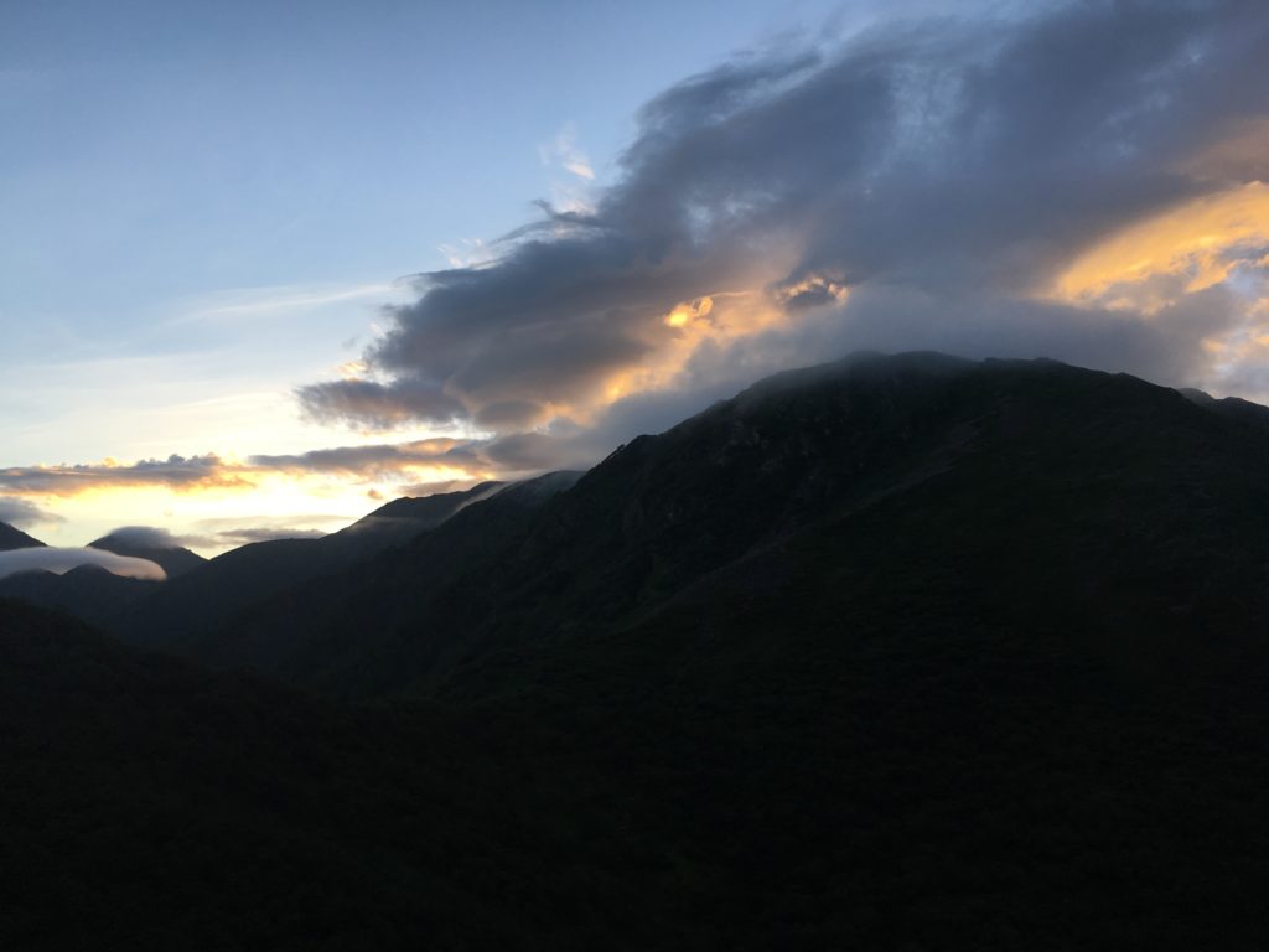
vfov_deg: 48.2
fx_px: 1063
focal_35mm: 29
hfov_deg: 61.7
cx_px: 634
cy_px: 476
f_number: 2.2
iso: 25
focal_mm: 4.15
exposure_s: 1/273
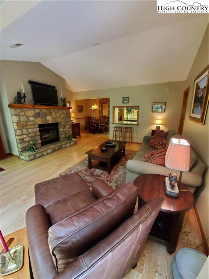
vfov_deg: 106.2
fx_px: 105
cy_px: 140
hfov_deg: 89.9
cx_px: 104
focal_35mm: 13
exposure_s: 1/39
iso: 500
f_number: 2.2
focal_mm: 1.8
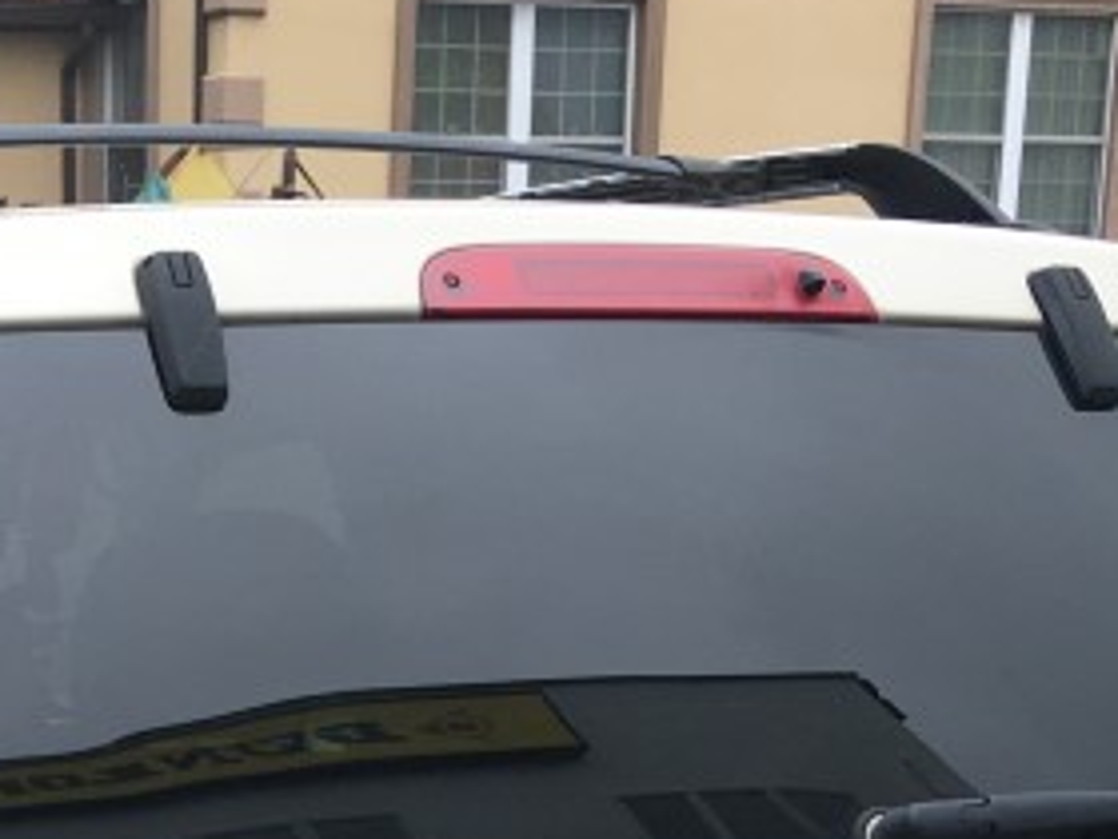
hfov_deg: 18.2
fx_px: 3424
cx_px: 64
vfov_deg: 13.0
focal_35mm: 106
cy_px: 1346
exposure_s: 1/561
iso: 25
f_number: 2.2
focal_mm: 4.15
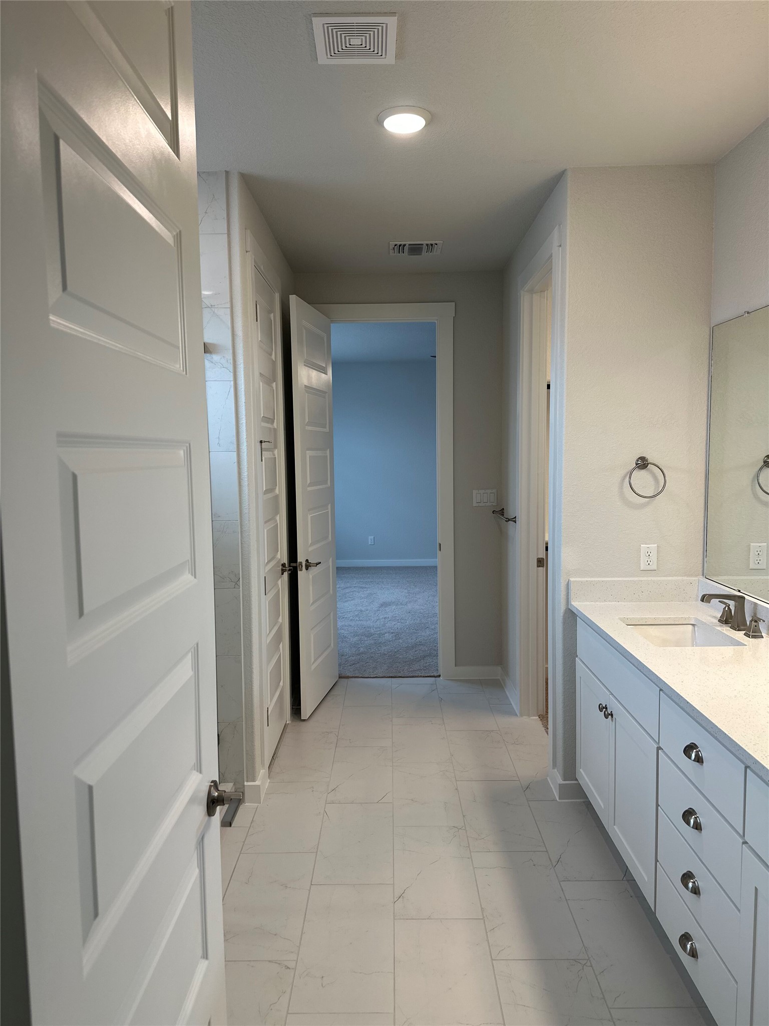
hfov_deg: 56.8
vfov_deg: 71.6
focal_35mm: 24
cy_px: 513
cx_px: 384
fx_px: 711
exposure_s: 1/120
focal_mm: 6.86
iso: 64
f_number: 1.78
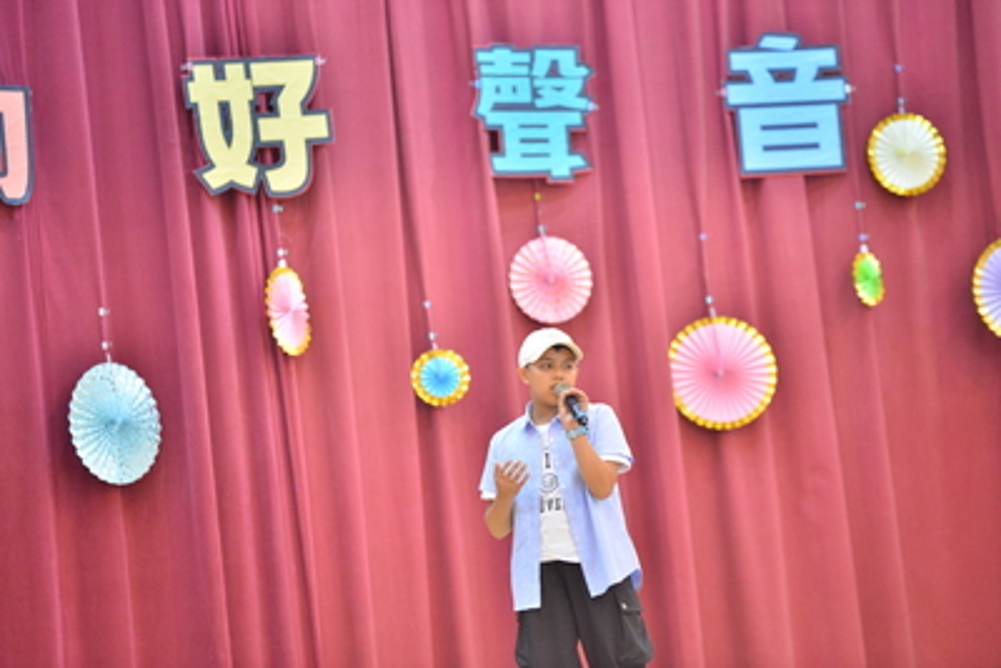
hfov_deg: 10.3
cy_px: 334
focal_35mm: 200
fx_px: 5563
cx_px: 500
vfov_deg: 6.9
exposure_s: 1/200
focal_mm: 200
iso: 3200
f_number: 2.8
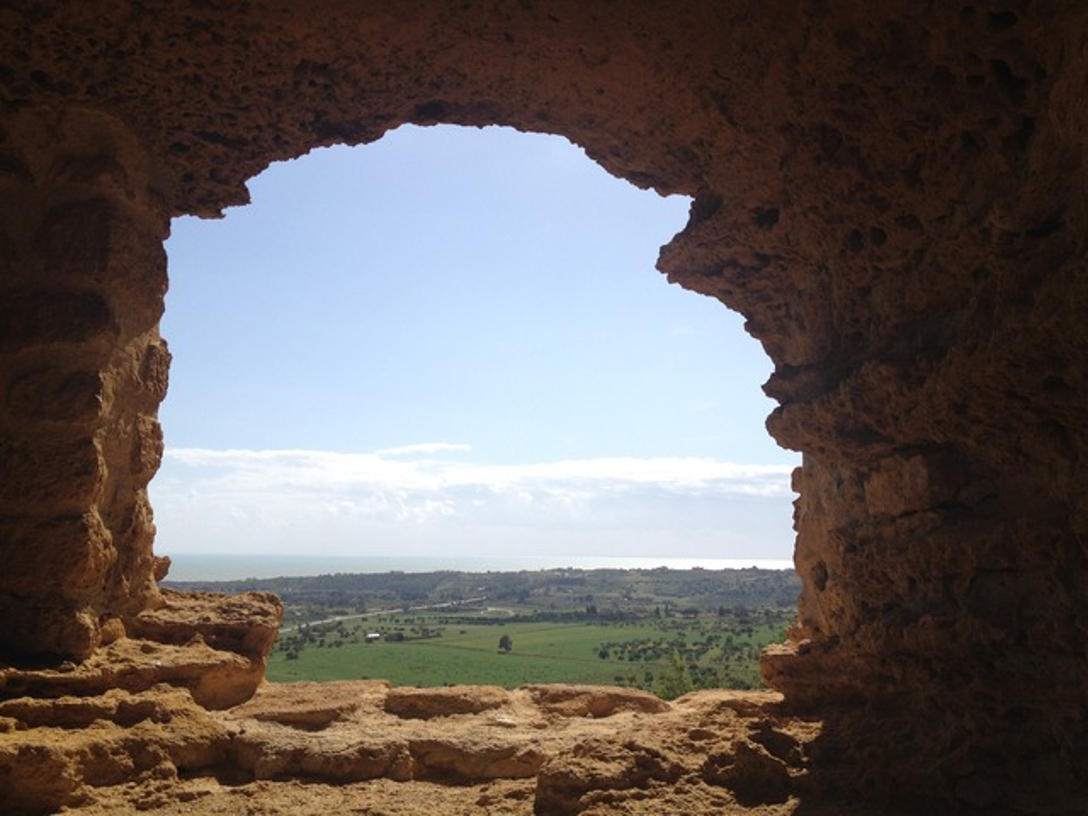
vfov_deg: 40.7
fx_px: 1100
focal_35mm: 35
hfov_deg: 52.6
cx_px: 544
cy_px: 408
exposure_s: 1/3067
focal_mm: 4.28
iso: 64
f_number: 2.4
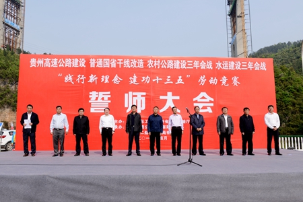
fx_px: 236
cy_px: 101
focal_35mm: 28
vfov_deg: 46.4
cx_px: 152
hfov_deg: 65.5
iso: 100
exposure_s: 1/160
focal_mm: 28
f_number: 10
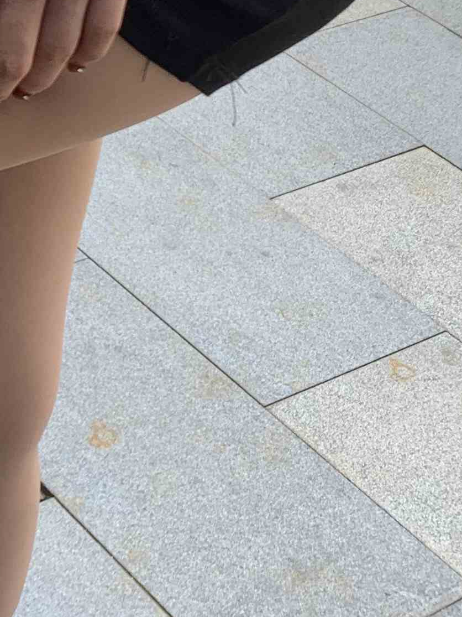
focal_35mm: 94
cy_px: 178
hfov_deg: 15.1
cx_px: -119
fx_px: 1673
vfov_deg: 20.7
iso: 25
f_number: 1.8
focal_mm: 4.25
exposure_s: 1/234
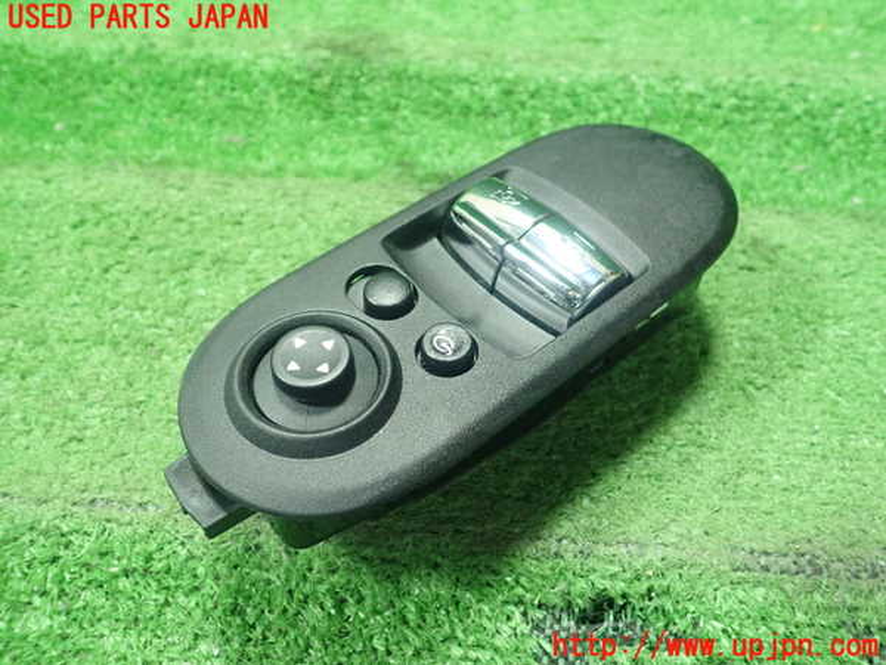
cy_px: 332
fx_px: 768
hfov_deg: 60.0
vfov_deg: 46.8
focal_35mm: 30
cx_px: 443
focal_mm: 5.5
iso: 800
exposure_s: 1/100
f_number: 2.3
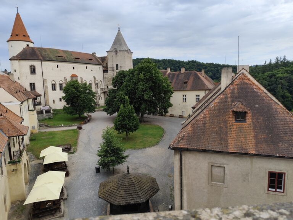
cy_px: 110
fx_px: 195
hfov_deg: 73.9
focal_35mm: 23
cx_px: 146
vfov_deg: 58.9
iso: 50
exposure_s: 1/1105
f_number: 1.65
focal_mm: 6.19
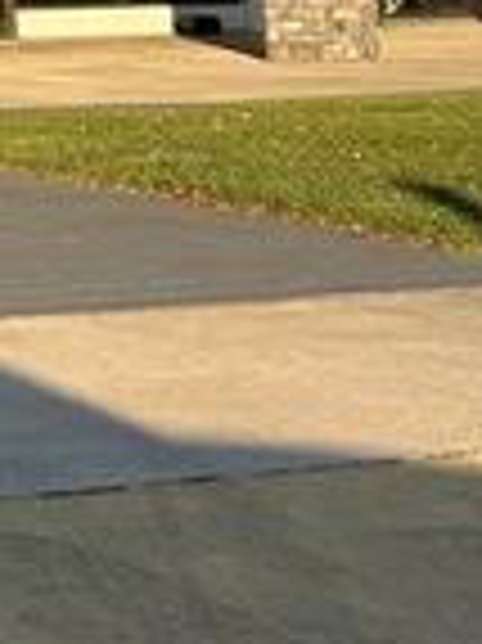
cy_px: -333
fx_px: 2603
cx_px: -649
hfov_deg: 9.5
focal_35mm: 140
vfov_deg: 13.3
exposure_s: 1/3077
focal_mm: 5.7
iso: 50
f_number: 1.5
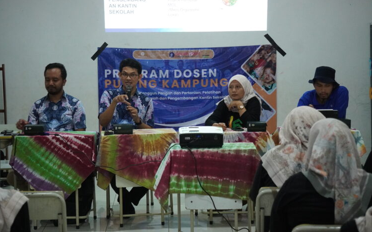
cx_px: 186
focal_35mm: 85
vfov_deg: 15.4
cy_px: 116
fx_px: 857
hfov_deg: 24.5
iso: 5000
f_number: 4.5
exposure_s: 1/100
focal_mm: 55
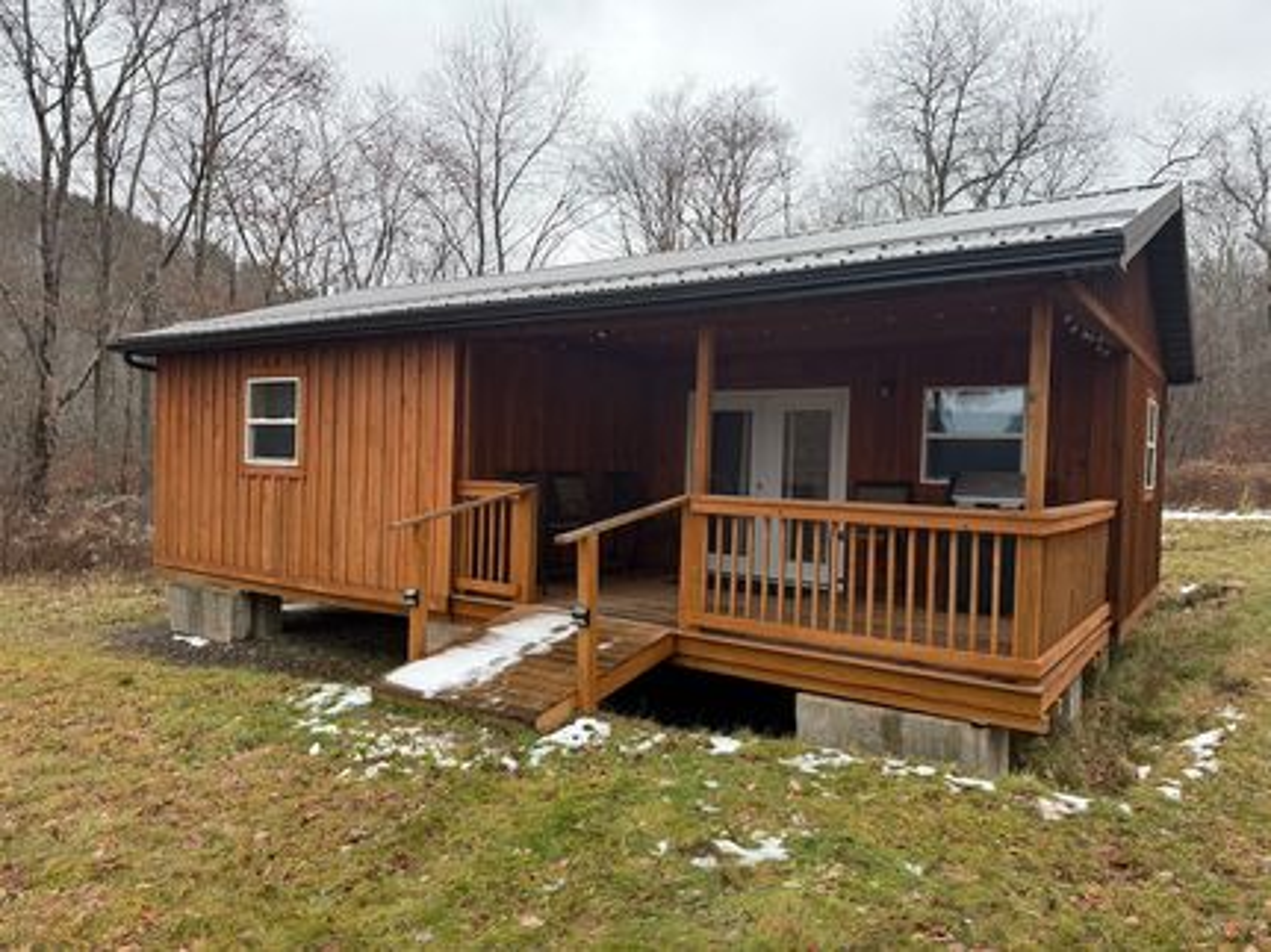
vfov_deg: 56.8
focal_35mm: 24
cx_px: 636
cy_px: 476
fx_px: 881
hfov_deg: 71.6
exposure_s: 1/491
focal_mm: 6.76
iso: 100
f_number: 1.78
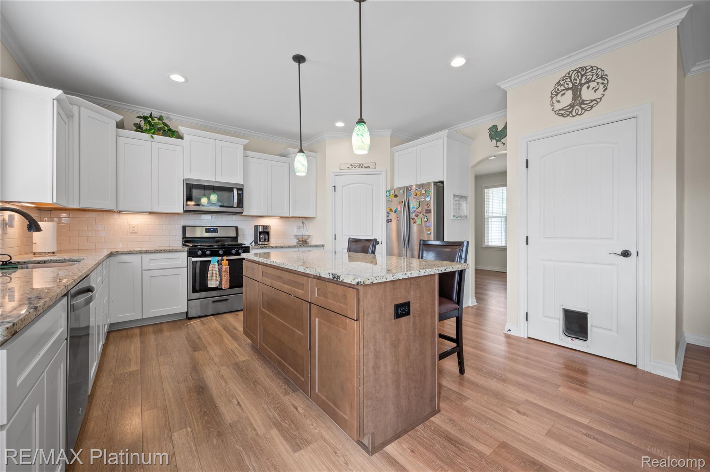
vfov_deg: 81.1
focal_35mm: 14
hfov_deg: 104.3
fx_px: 276
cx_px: 355
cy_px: 236
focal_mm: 14
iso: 100
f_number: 11
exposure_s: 1/1.25
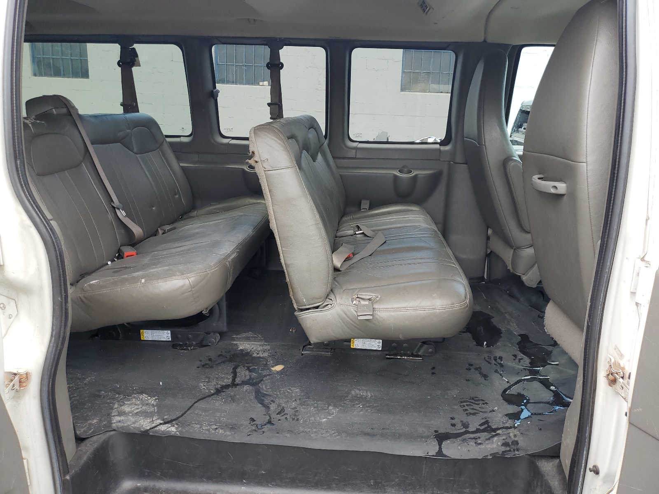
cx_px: 330
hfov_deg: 67.3
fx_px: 495
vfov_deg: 53.1
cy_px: 247
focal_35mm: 26
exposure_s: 1/357
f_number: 1.5
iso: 50
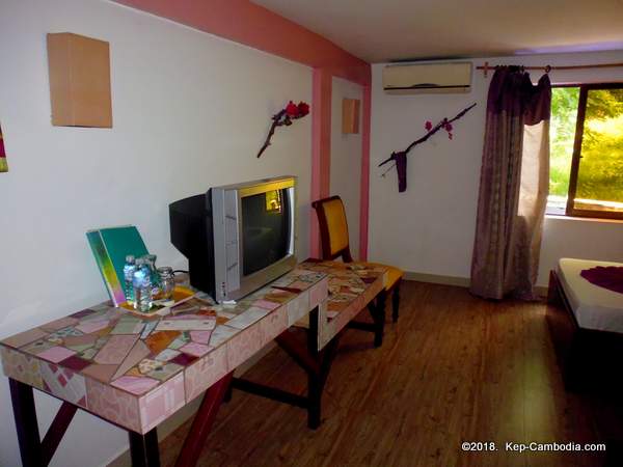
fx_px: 432
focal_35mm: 24
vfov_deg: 56.8
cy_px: 234
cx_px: 312
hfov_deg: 71.6
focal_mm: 4.3
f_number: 2.8
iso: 400
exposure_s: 1/60
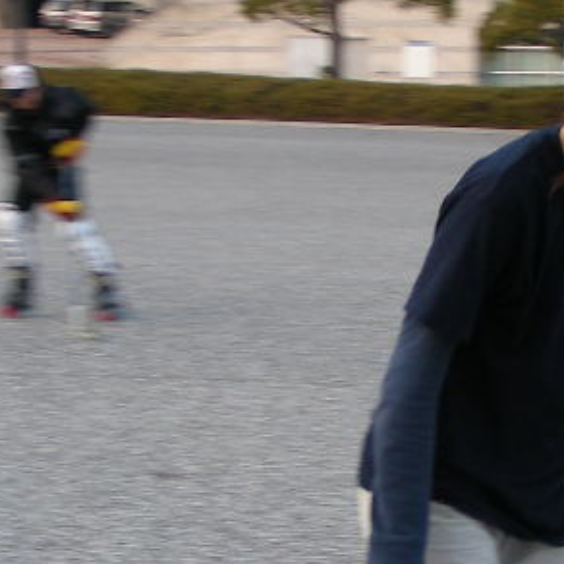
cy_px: 396
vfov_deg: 13.7
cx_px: 373
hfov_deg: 13.7
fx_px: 2341
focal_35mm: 127
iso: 50
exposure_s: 1/67.7
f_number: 3.5
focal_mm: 6.8
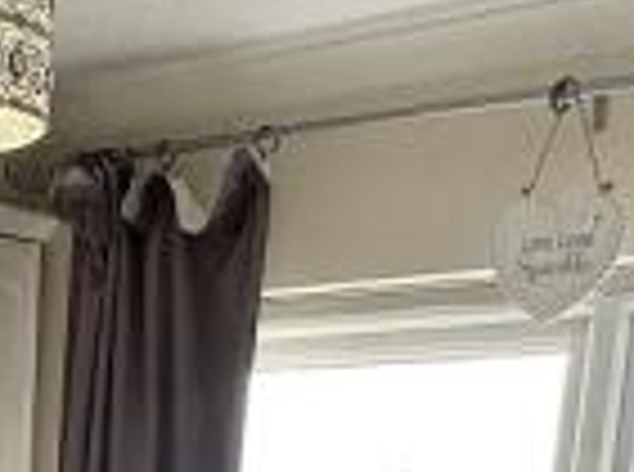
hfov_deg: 18.3
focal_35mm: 102
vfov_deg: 11.8
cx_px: -126
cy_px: 1124
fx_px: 1863
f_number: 2.2
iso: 80
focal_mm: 2.22
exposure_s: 1/100
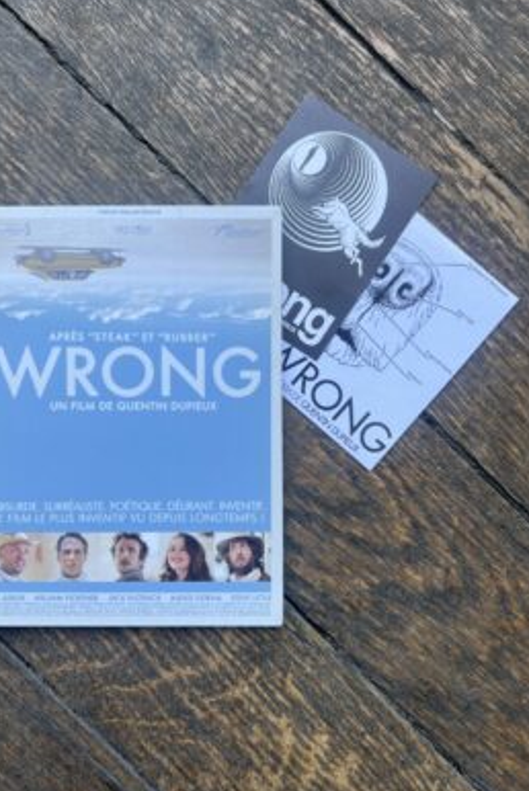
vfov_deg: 65.4
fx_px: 616
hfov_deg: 46.4
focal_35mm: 28
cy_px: 400
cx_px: 234
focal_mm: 5.7
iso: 40
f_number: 1.5
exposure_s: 1/266
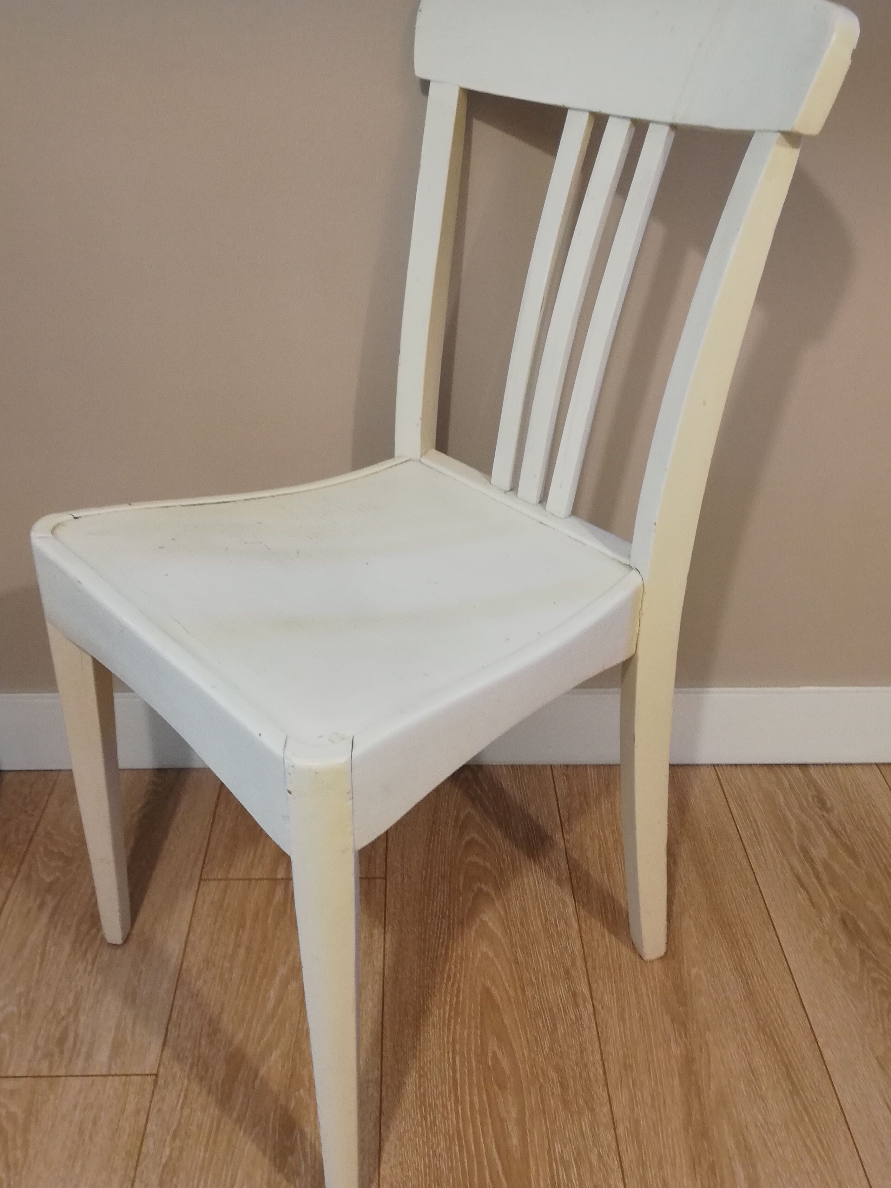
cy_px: 555
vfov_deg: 56.8
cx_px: 418
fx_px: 1098
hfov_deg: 44.1
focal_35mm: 32
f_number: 2.2
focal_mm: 3.81
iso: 250
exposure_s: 1/33.3
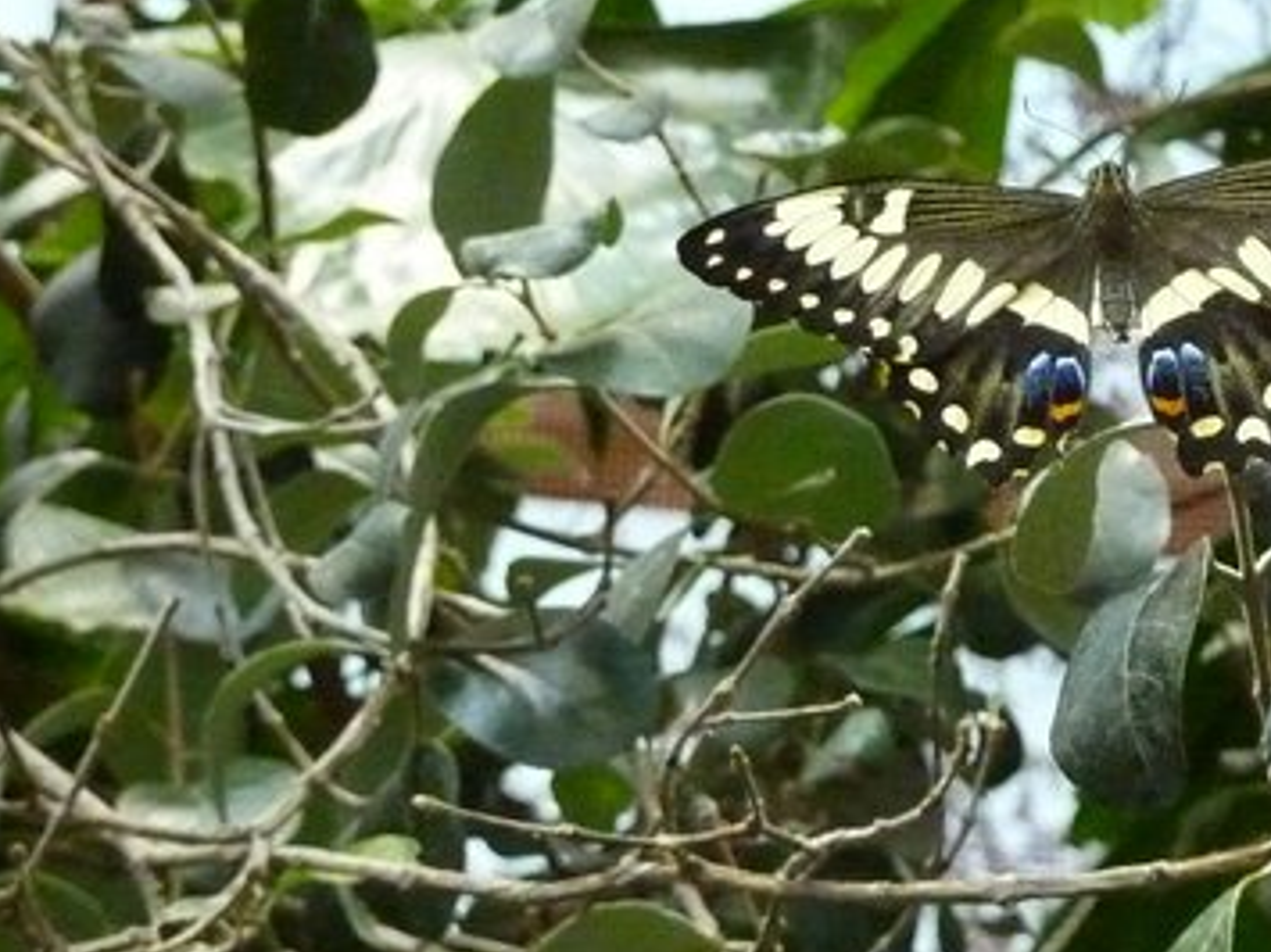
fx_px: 6203
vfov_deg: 8.8
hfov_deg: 11.6
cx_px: 1189
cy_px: 351
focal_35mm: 169
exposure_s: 1/125
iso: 800
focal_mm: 10.3
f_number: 4
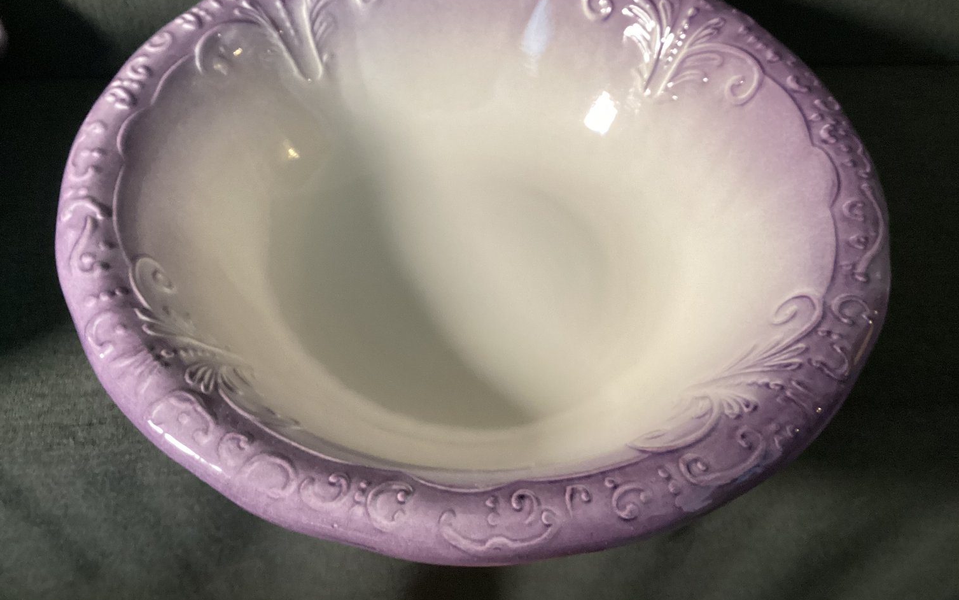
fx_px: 863
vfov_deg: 38.2
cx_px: 480
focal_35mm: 33
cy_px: 247
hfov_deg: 58.1
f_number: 2.4
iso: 250
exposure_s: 1/60
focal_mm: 3.3
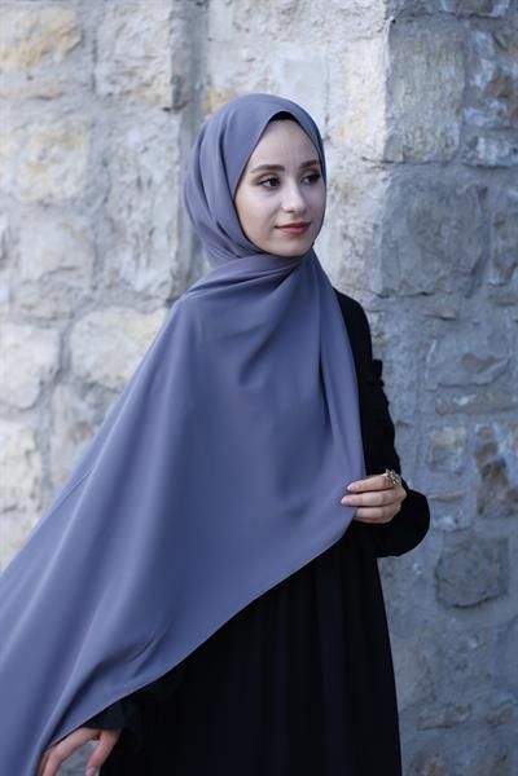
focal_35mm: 84
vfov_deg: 24.2
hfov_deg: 16.3
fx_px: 1813
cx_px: 259
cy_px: 388
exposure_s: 1/60
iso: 125
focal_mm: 56
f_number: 1.8
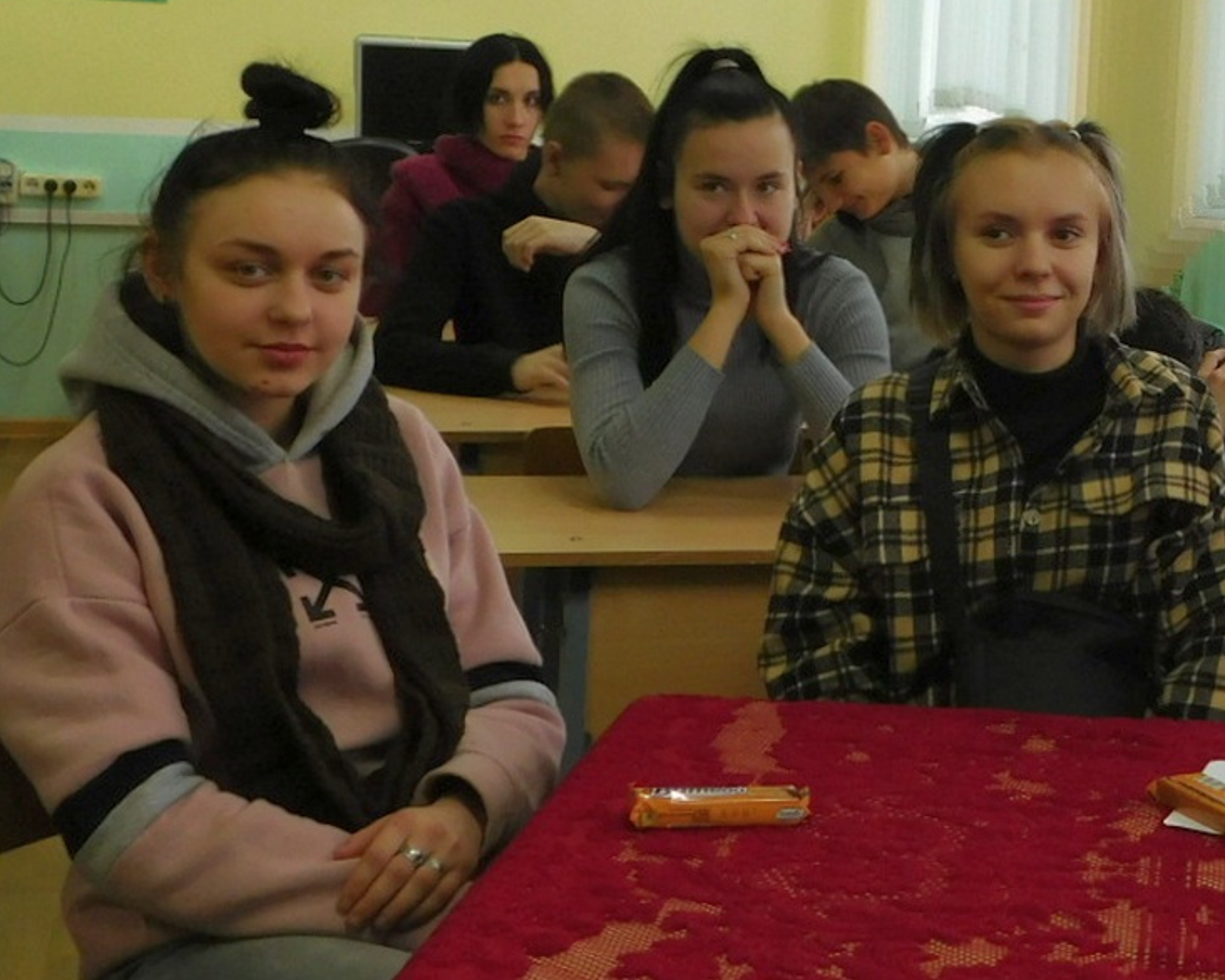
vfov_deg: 45.8
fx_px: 1160
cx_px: 659
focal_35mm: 32
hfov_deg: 55.6
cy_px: 480
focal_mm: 5.3
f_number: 3.2
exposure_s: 1/40
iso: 125
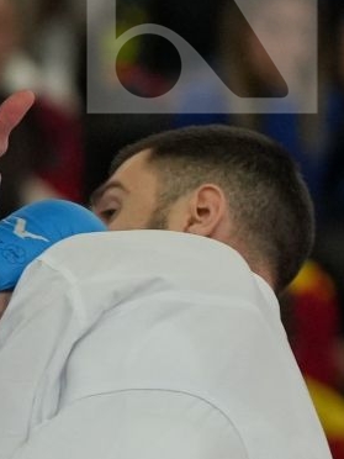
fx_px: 14973
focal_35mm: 1130
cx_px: -634
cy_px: 438
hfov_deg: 1.3
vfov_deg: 1.8
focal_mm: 162
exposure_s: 1/1000
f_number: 2.8
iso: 1600
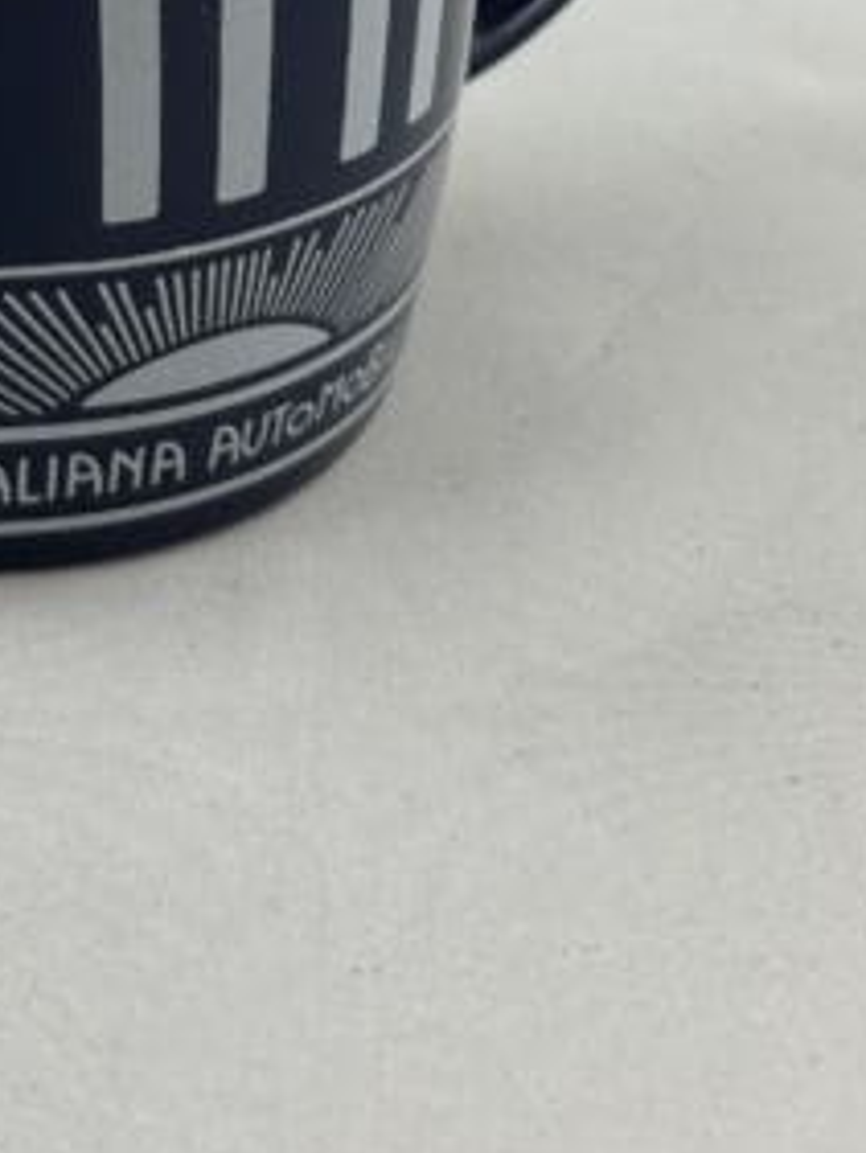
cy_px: -121
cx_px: 78
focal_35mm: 114
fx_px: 3800
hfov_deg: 12.9
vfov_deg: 16.7
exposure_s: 1/100
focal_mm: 6.86
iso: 64
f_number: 1.78
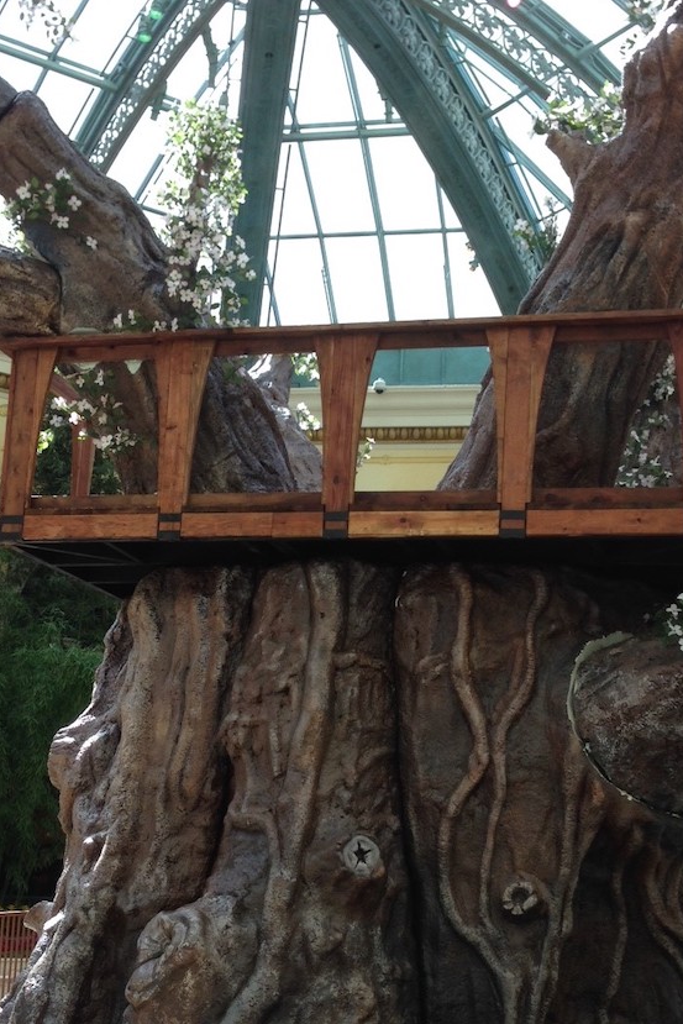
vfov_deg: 37.4
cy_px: 592
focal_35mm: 53
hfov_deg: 25.5
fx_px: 1508
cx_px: 331
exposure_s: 1/136
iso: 50
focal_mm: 4.12
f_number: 2.4
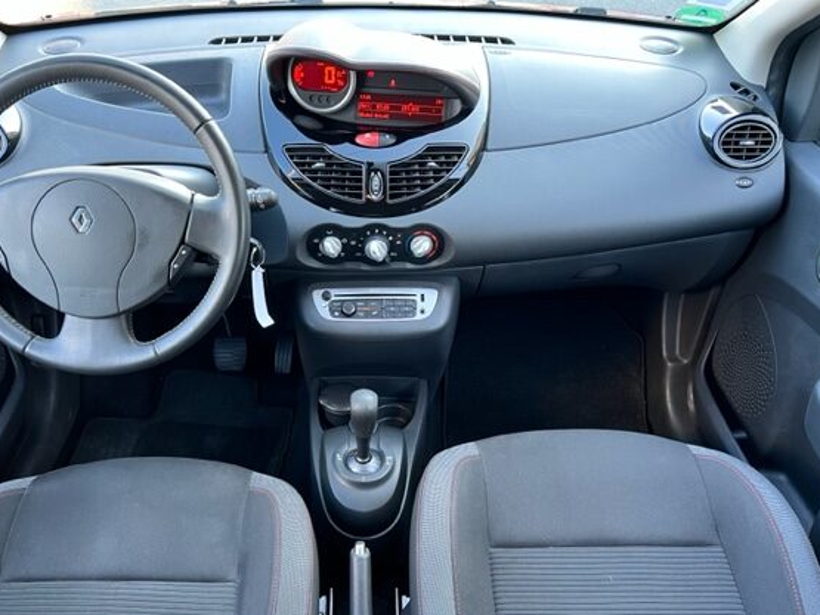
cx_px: 363
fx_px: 711
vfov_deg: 46.6
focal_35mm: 30
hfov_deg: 59.8
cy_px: 353
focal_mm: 5.7
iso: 125
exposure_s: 1/71
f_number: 1.5
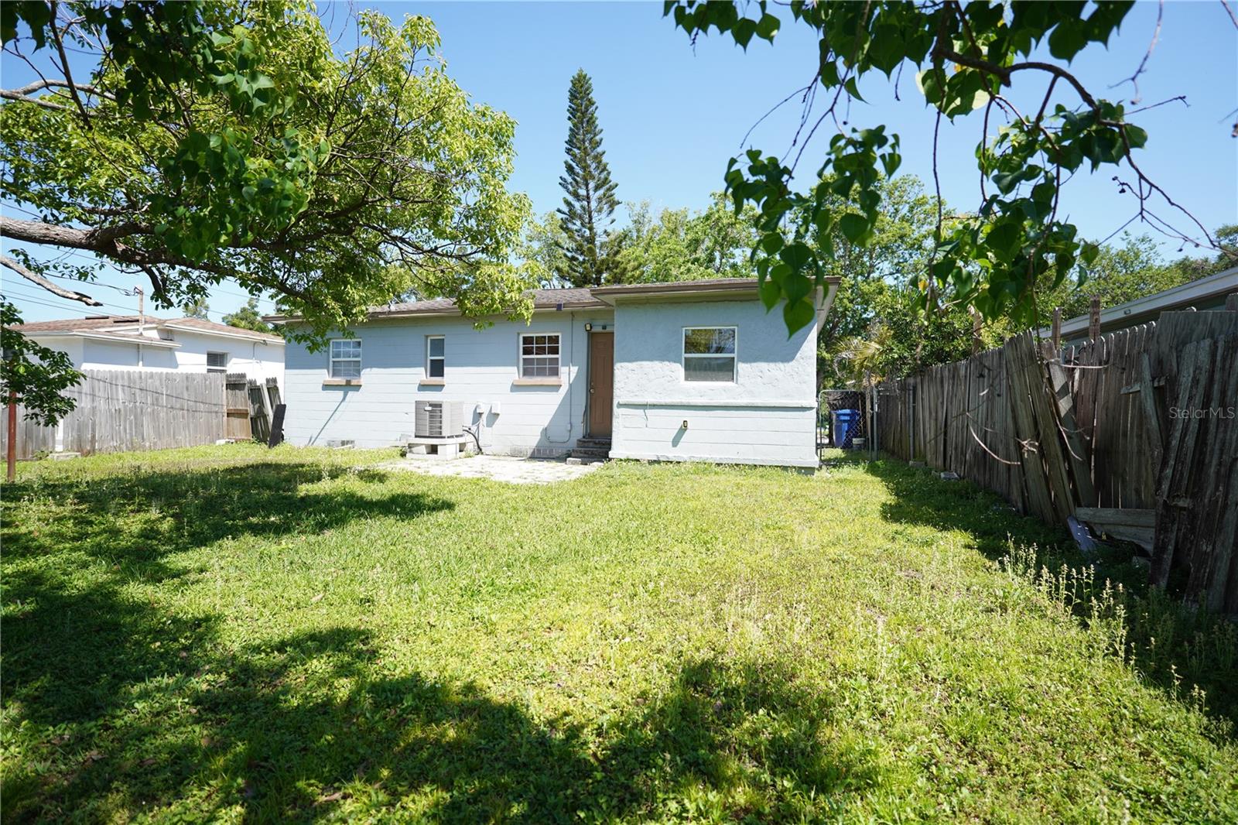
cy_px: 412
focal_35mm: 16
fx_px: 567
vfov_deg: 72.0
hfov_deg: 95.0
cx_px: 619
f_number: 1.8
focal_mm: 11
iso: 100
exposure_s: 1/2000
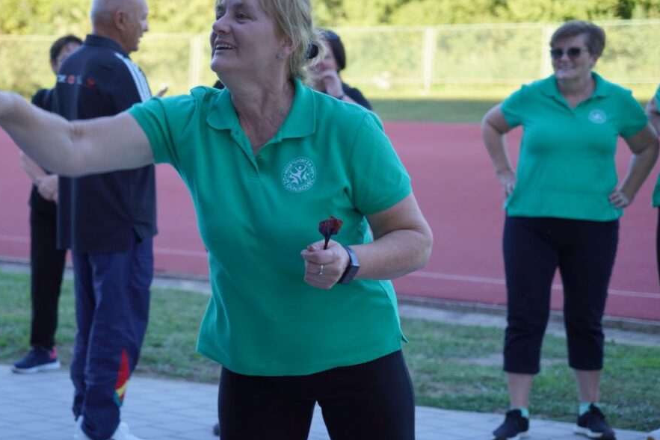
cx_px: 222
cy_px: 217
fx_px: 1962
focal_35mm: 107
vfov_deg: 12.8
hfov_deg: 19.0
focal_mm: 50
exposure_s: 1/200
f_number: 2.8
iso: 100
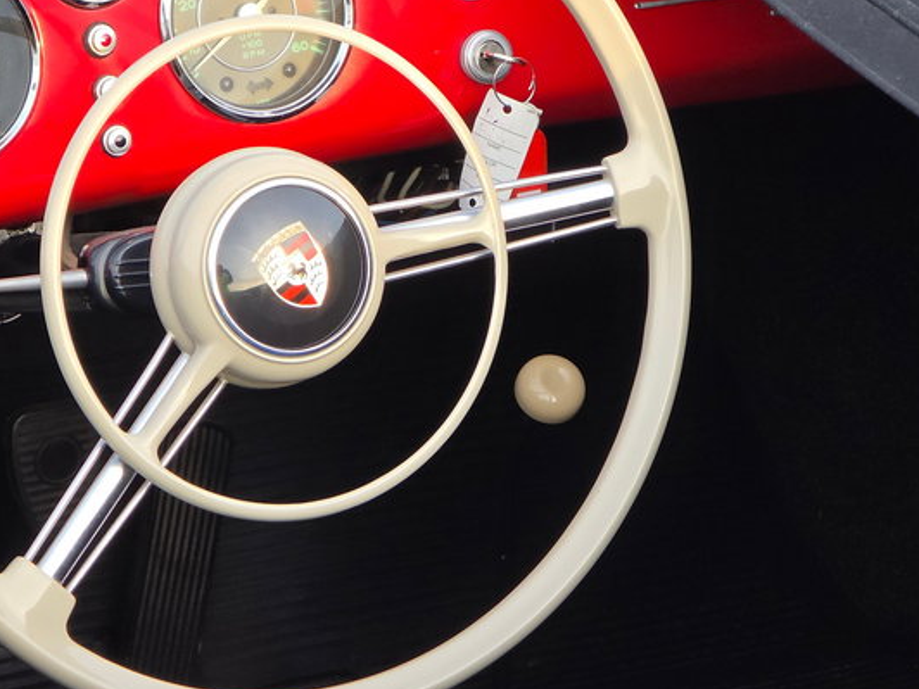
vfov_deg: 8.9
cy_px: 271
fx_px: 4407
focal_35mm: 166
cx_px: 437
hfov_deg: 11.9
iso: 125
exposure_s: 1/120
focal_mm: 18.6
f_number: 3.4
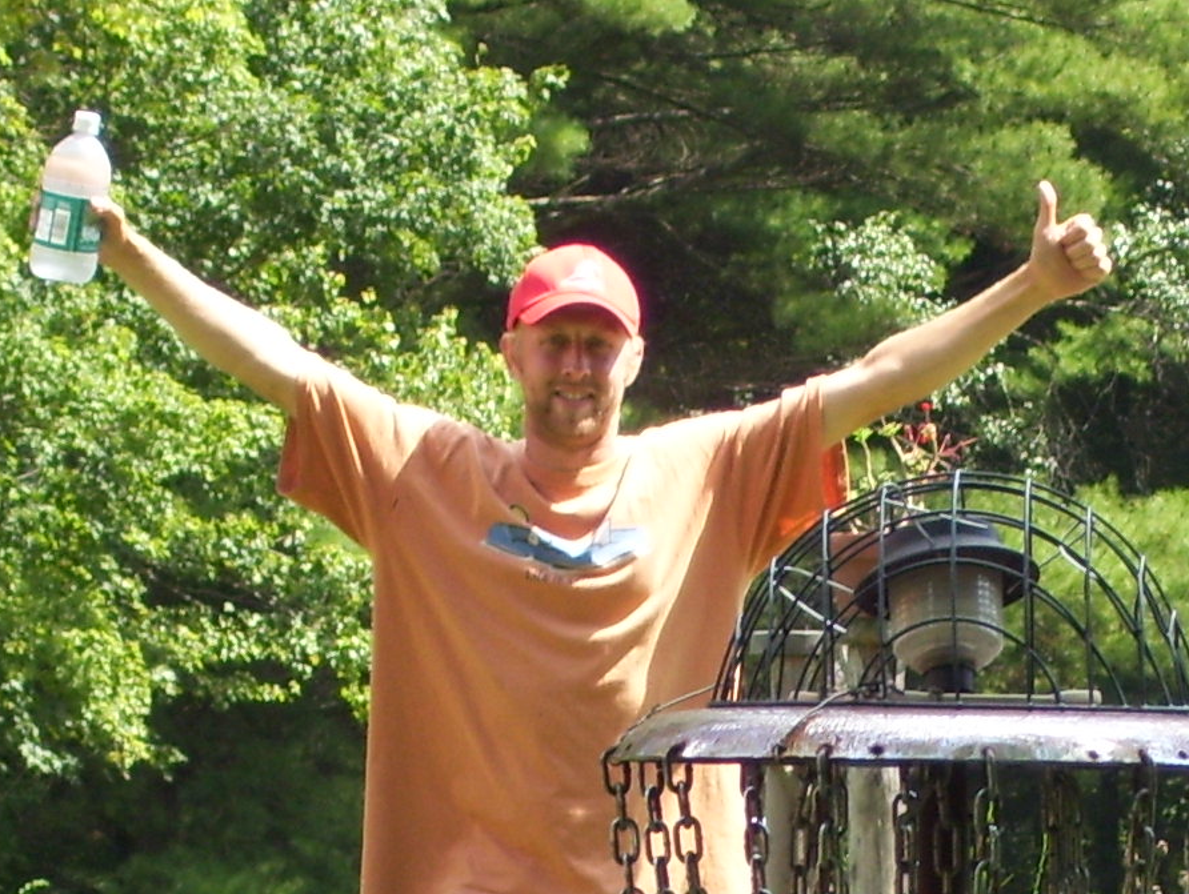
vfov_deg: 4.3
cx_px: 849
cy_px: 1087
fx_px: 11863
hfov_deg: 5.7
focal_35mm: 345
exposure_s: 1/160
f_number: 4.6
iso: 80
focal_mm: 18
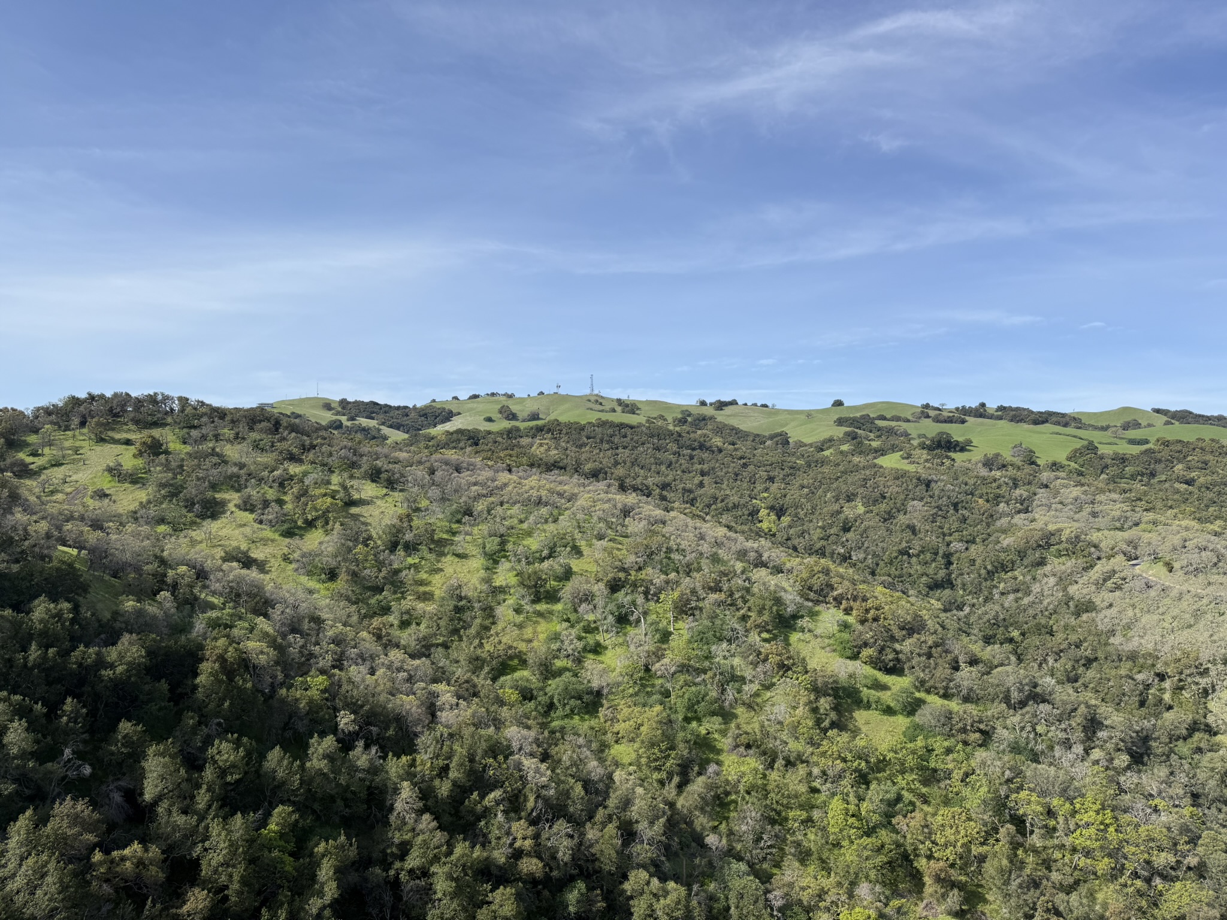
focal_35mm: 24
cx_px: 614
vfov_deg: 56.8
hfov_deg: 71.6
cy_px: 460
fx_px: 851
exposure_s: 1/4975
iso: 80
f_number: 1.78
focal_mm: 6.76
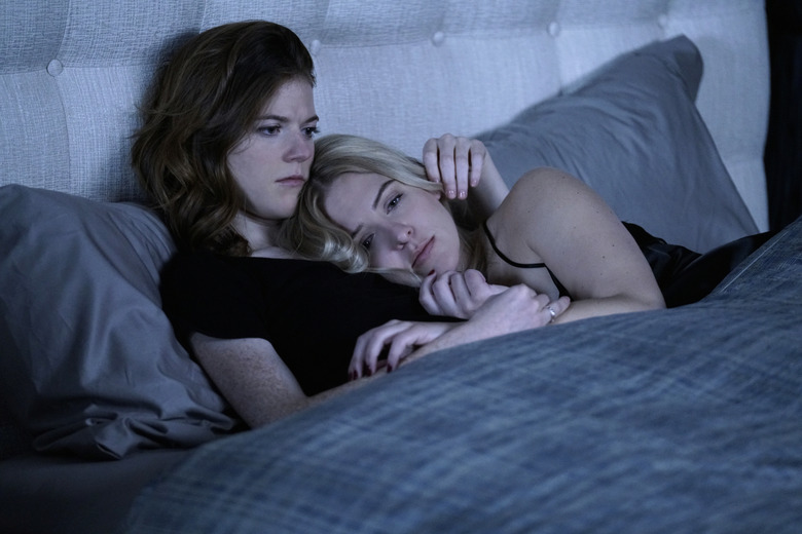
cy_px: 267
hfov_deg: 11.7
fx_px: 3921
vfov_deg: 7.8
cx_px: 401
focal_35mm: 176
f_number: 2.8
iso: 6400
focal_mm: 176
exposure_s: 1/50
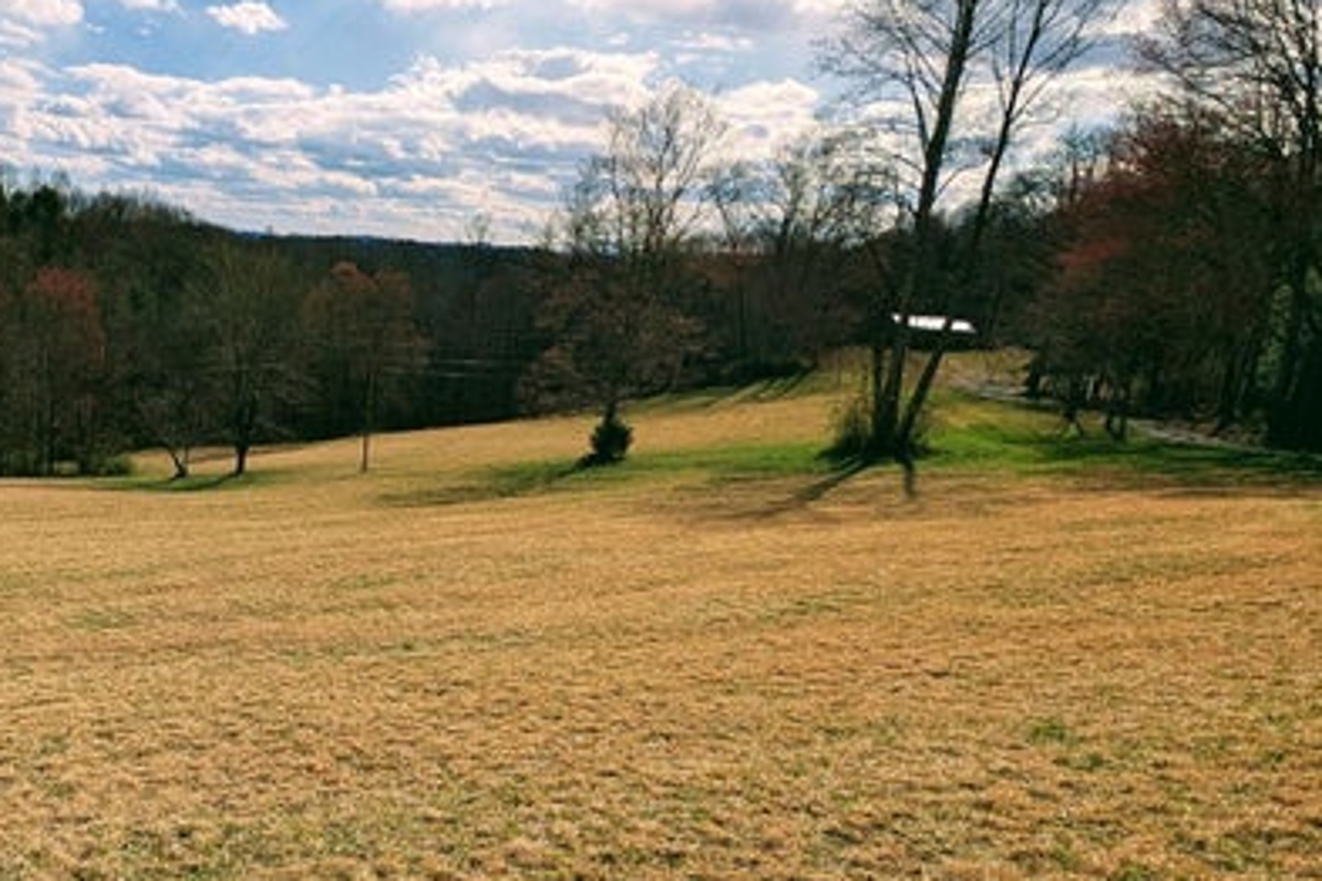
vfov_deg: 47.4
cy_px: 562
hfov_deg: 59.1
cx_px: 172
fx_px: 991
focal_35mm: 27
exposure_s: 1/5435
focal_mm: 2.23
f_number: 1.95
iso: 33
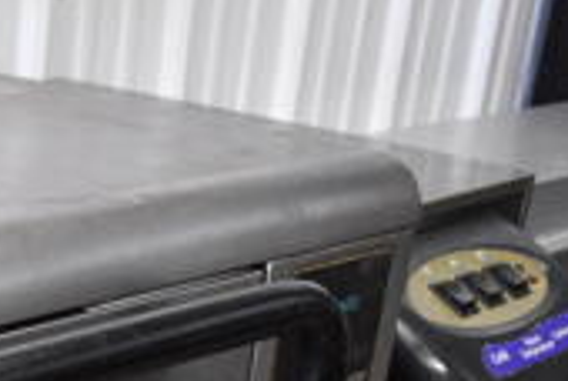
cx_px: -264
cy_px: 648
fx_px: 1533
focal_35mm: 97
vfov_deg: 13.0
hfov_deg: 18.7
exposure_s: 1/125
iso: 4000
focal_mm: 18
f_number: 3.5
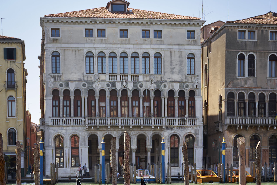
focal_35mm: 64
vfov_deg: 20.4
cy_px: 190
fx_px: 494
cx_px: 139
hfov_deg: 31.3
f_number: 2.8
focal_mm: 42.1
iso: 100
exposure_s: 1/800
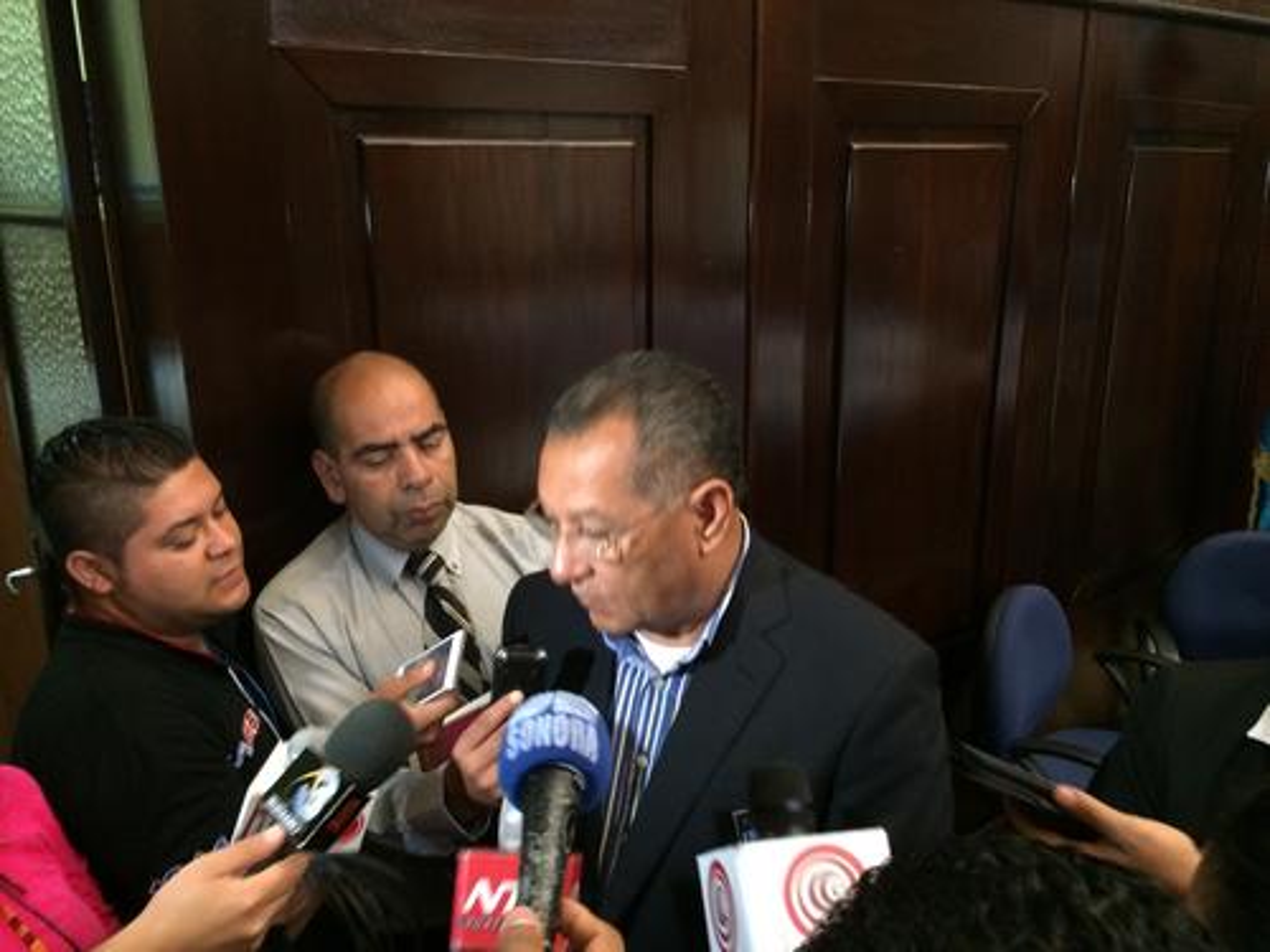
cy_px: 476
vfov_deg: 48.2
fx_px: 1064
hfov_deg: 61.7
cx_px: 635
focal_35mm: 29
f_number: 2.2
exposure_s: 1/24
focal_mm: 4.15
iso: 320
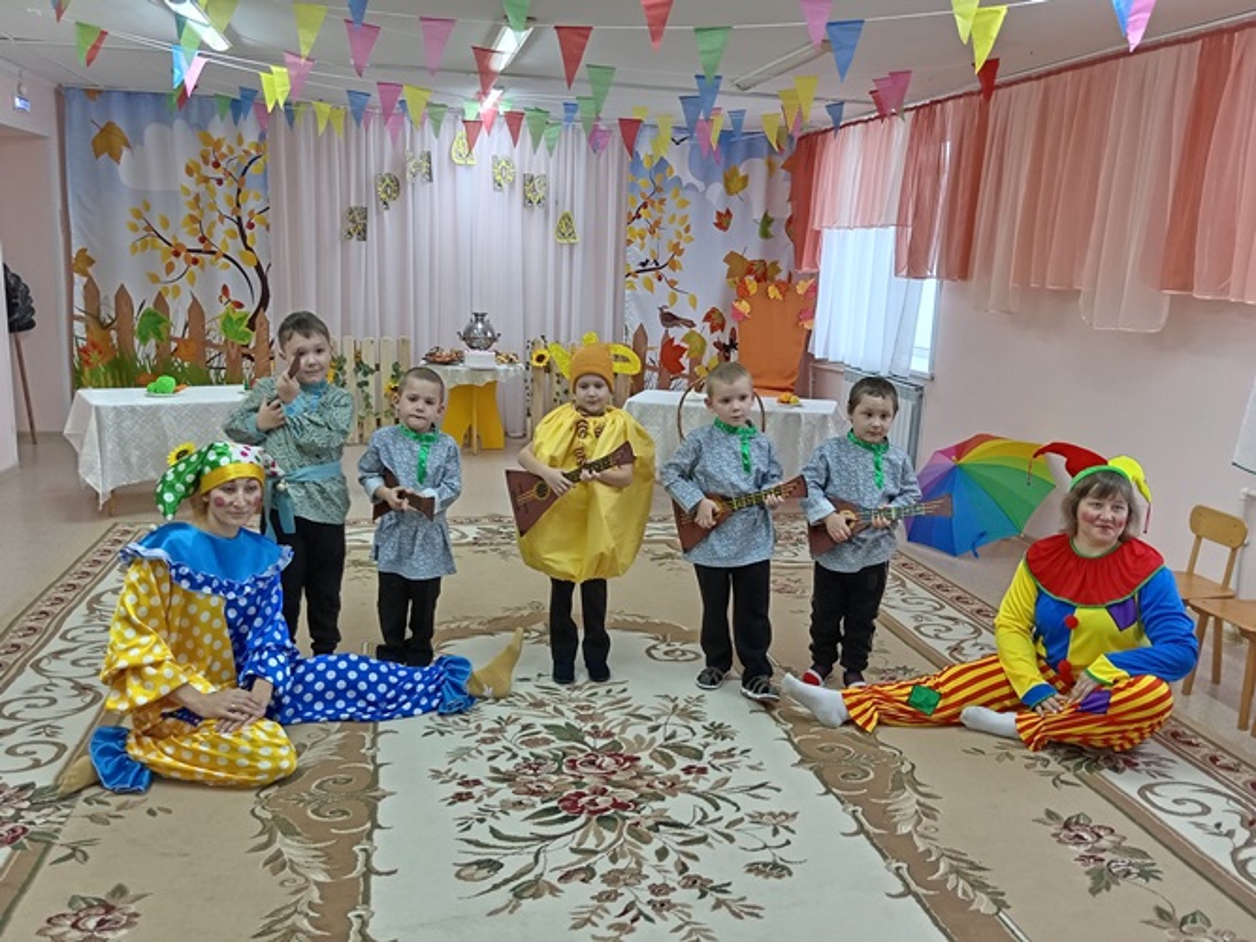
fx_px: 1052
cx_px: 628
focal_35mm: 29
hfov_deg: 61.7
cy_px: 471
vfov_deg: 48.2
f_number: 1.8
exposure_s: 1/25
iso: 268
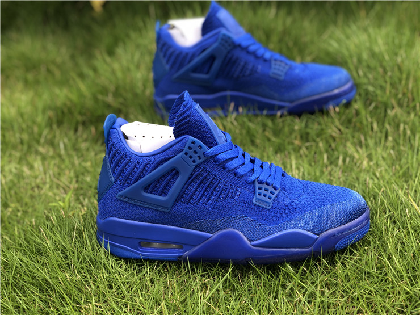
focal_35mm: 52
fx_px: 631
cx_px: 210
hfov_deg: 36.8
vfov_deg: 28.0
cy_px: 158
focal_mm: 6
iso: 20
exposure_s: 1/120
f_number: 2.4
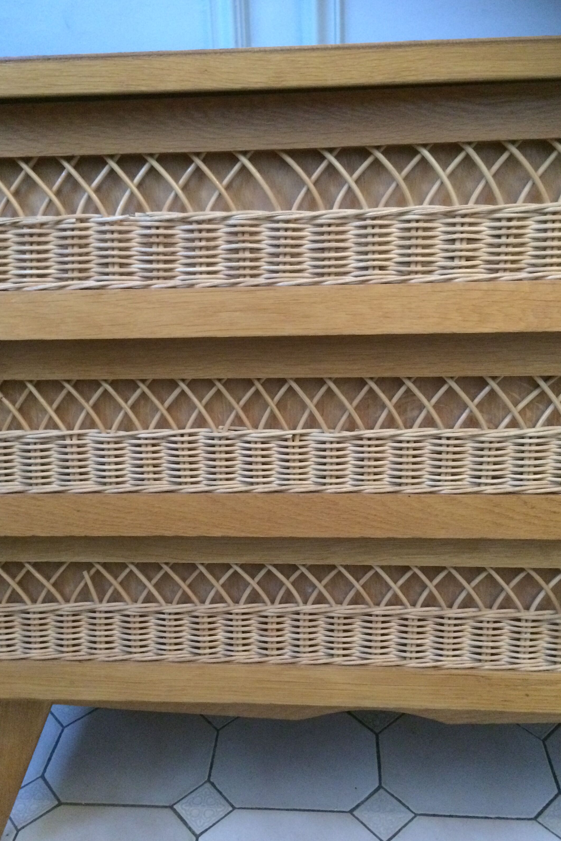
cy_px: 410
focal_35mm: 31
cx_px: 277
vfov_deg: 60.3
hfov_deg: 42.3
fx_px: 725
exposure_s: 1/15
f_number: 2.2
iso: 400
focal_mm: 4.15
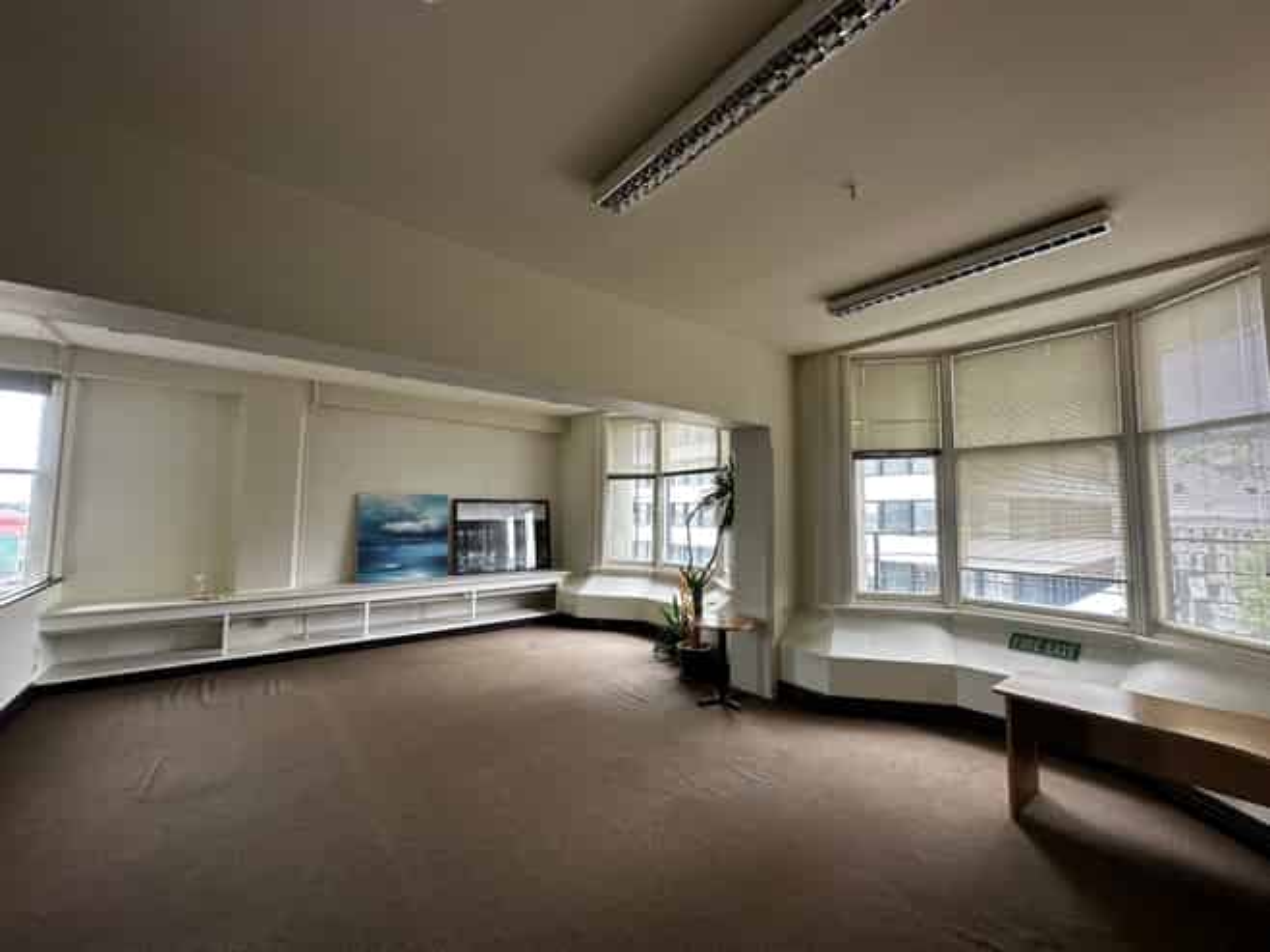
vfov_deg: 85.6
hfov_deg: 102.1
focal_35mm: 14
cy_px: 476
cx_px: 635
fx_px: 513
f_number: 2.2
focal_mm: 2.22
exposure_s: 1/99
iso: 64
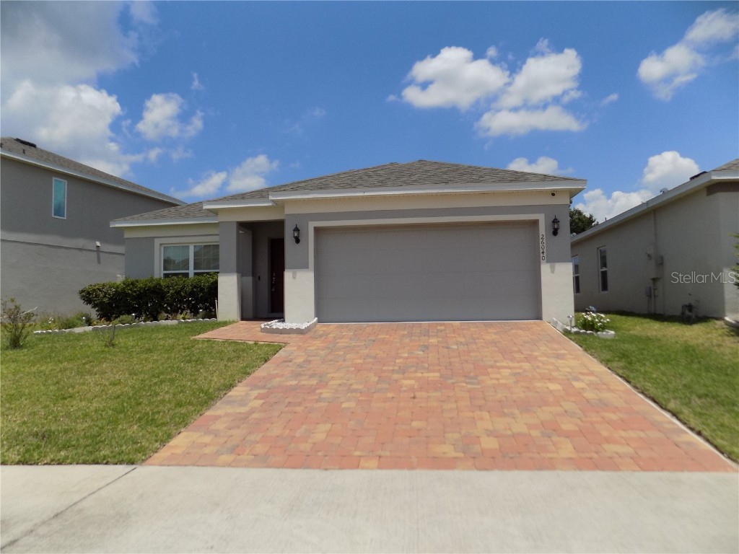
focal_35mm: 23
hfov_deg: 73.9
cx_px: 370
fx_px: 491
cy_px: 277
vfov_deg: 58.9
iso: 80
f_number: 9.9
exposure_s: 1/200
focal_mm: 4
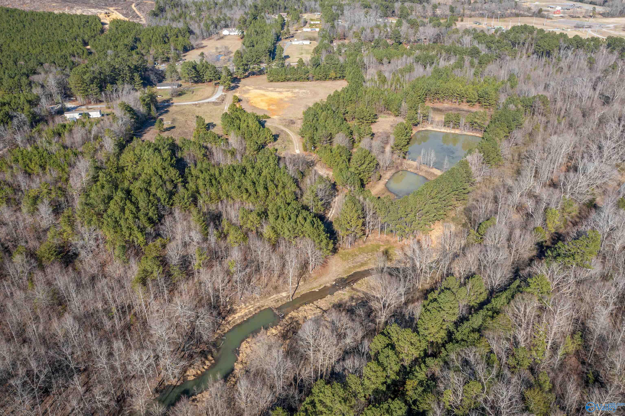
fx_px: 486
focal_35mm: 28
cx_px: 312
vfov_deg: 46.4
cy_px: 208
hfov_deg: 65.5
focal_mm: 10.26
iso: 100
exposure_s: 1/500
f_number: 5
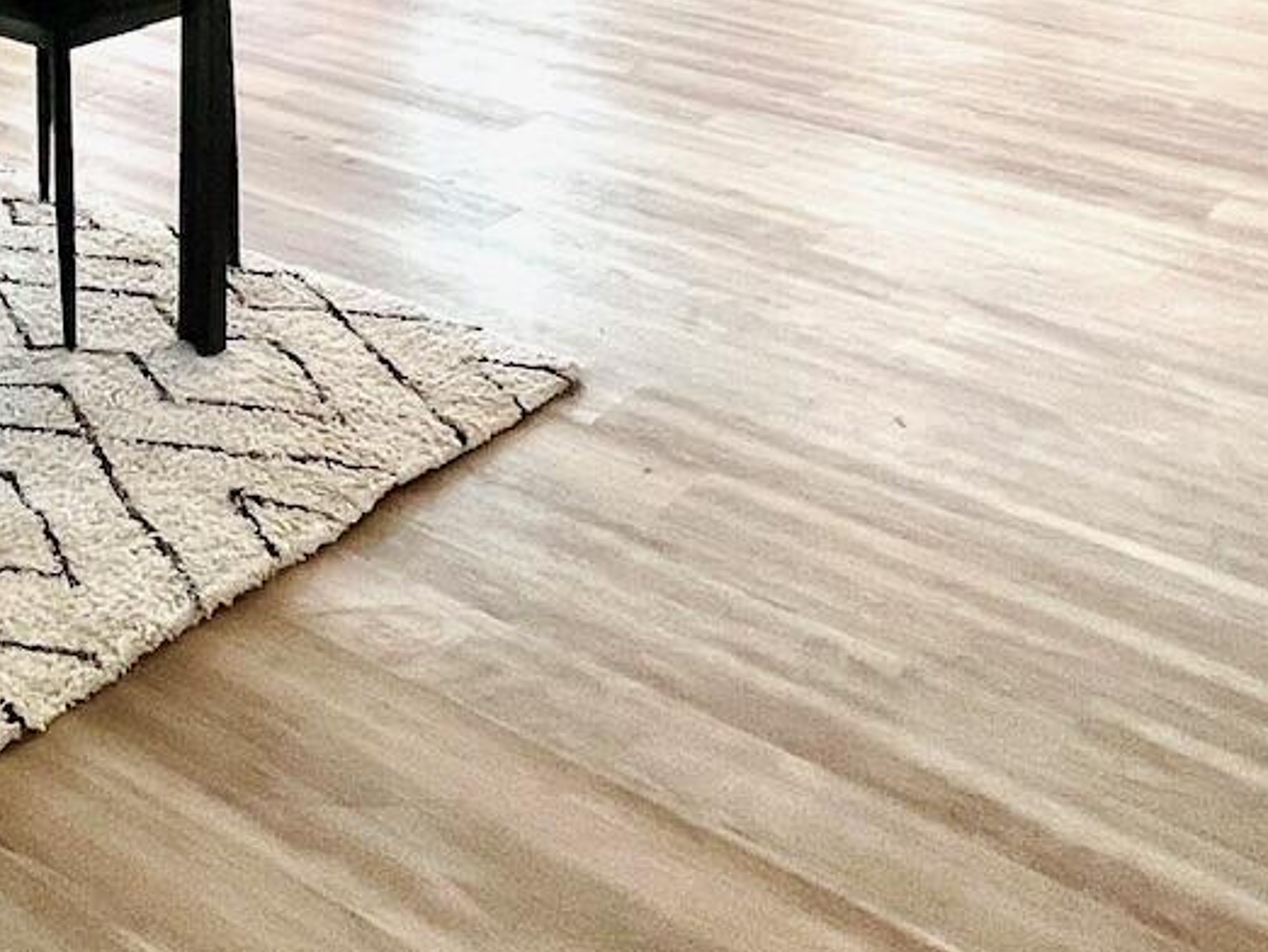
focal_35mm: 51
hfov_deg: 32.2
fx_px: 1869
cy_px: -546
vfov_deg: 22.4
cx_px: -182
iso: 50
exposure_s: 1/99
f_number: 1.8
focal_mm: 1.57
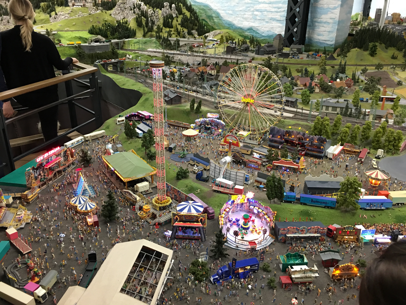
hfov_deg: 61.7
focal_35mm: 29
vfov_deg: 48.2
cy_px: 152
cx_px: 203
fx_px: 340
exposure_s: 1/17
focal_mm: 4.15
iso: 80
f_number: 2.2
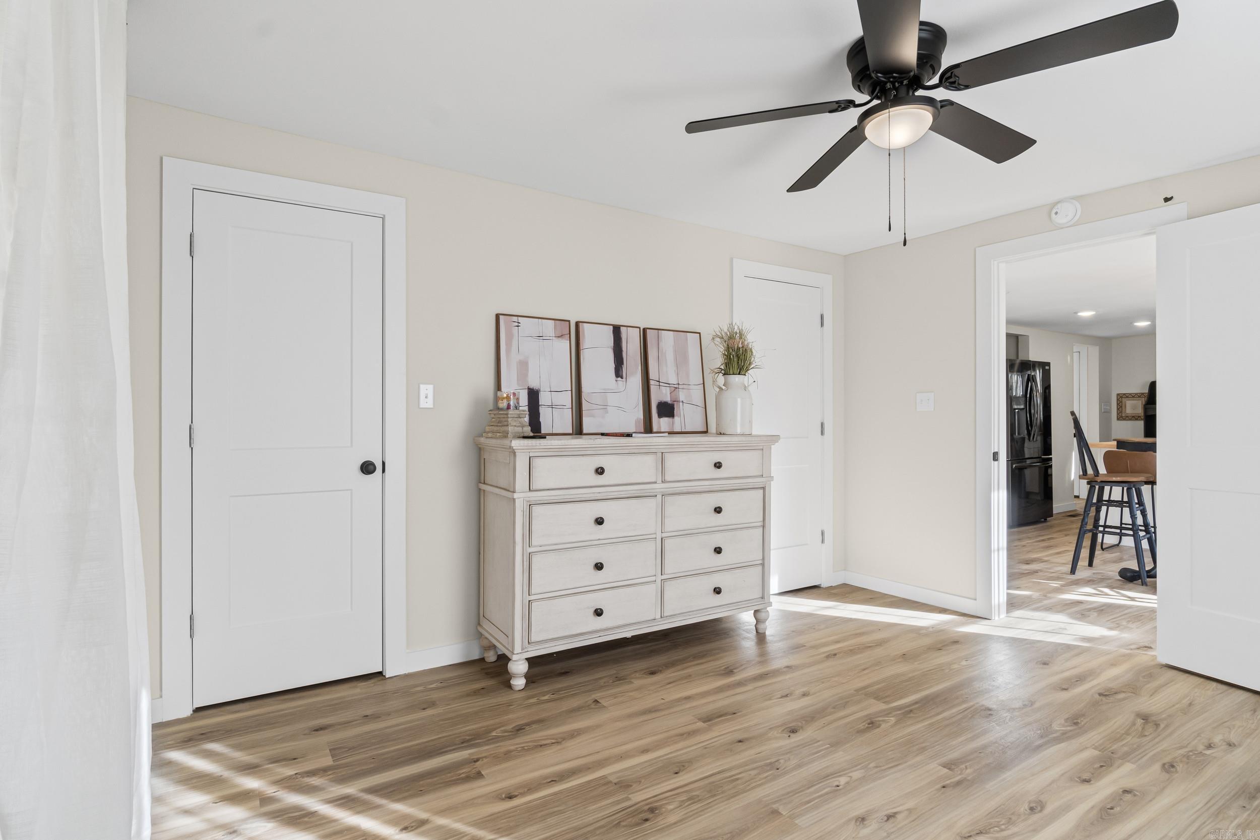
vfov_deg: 67.4
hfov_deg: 90.0
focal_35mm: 18
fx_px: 630
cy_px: 420
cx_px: 630
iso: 250
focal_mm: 12
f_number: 9
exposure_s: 1/10
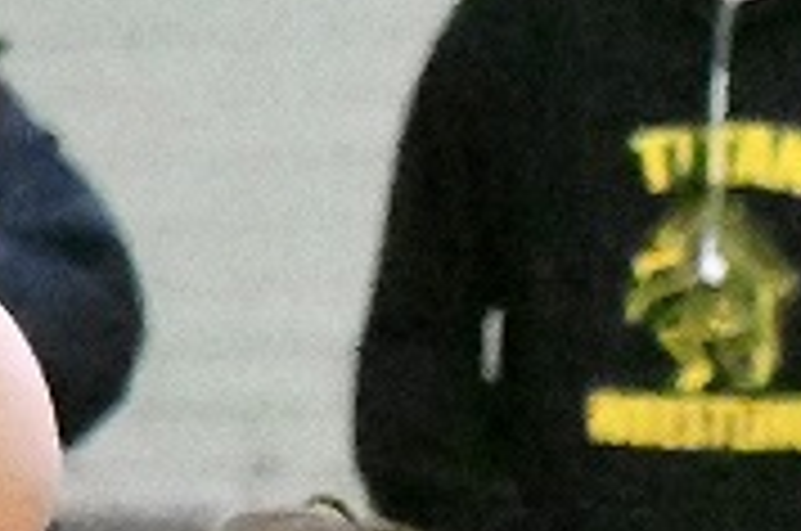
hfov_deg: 3.2
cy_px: 889
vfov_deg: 2.1
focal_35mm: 647
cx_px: -558
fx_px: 14370
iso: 51200
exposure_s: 1/2000
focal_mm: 70
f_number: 2.8
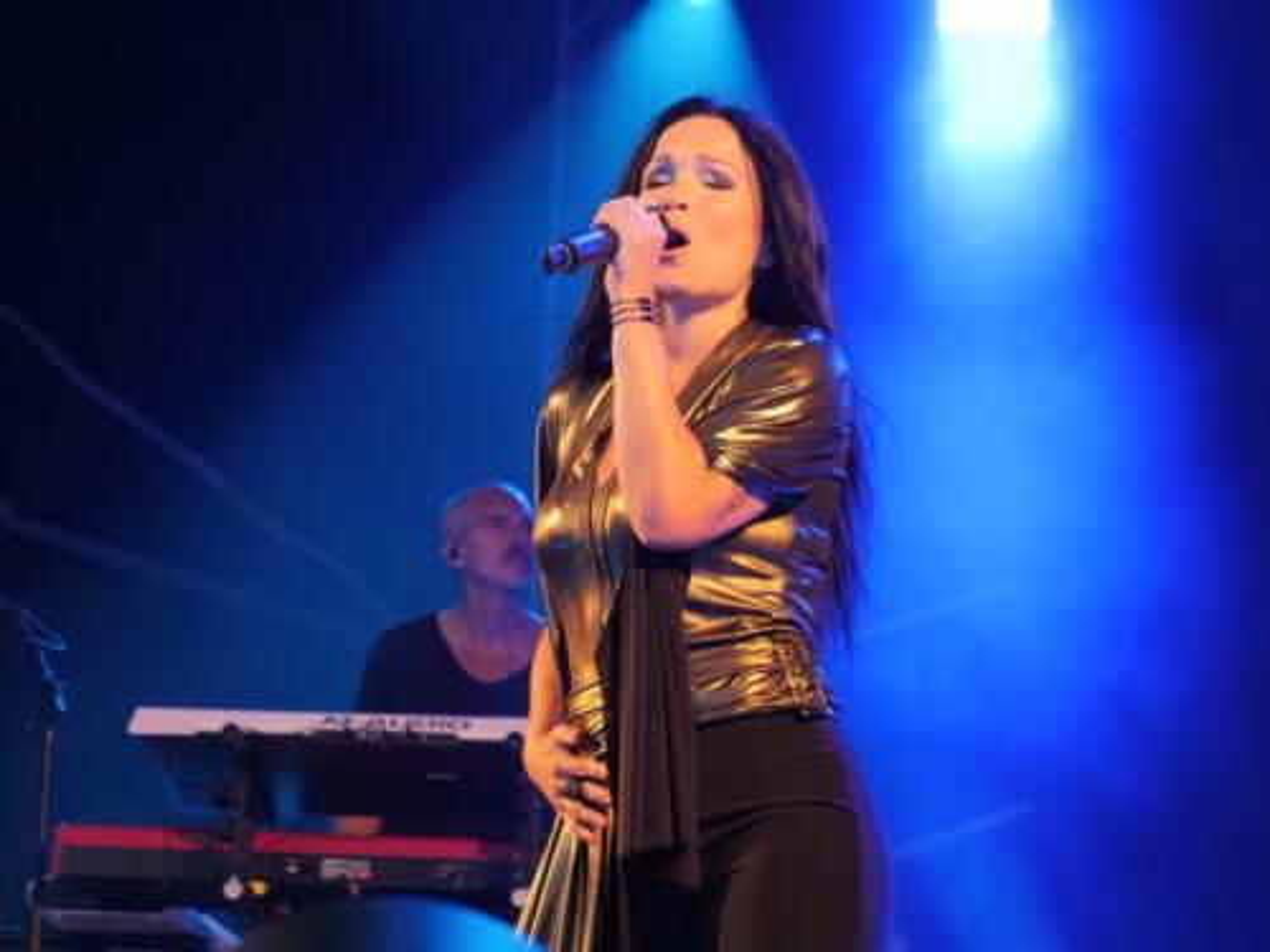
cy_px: 476
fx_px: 4403
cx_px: 635
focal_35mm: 120
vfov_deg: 12.3
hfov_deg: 16.4
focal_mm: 60
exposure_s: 1/125
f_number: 4
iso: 1000
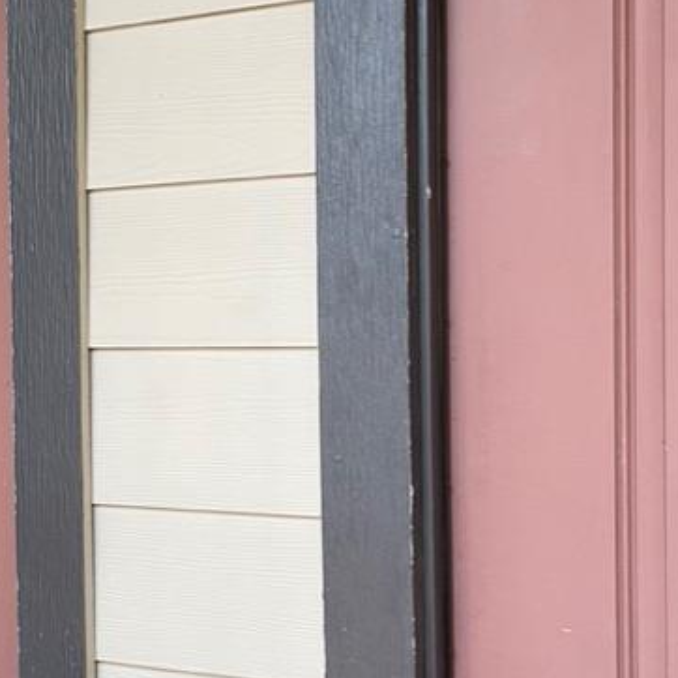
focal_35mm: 65
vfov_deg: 26.5
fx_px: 1440
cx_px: -27
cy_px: 348
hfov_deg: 25.0
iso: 80
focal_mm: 4.2
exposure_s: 1/60
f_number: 1.6
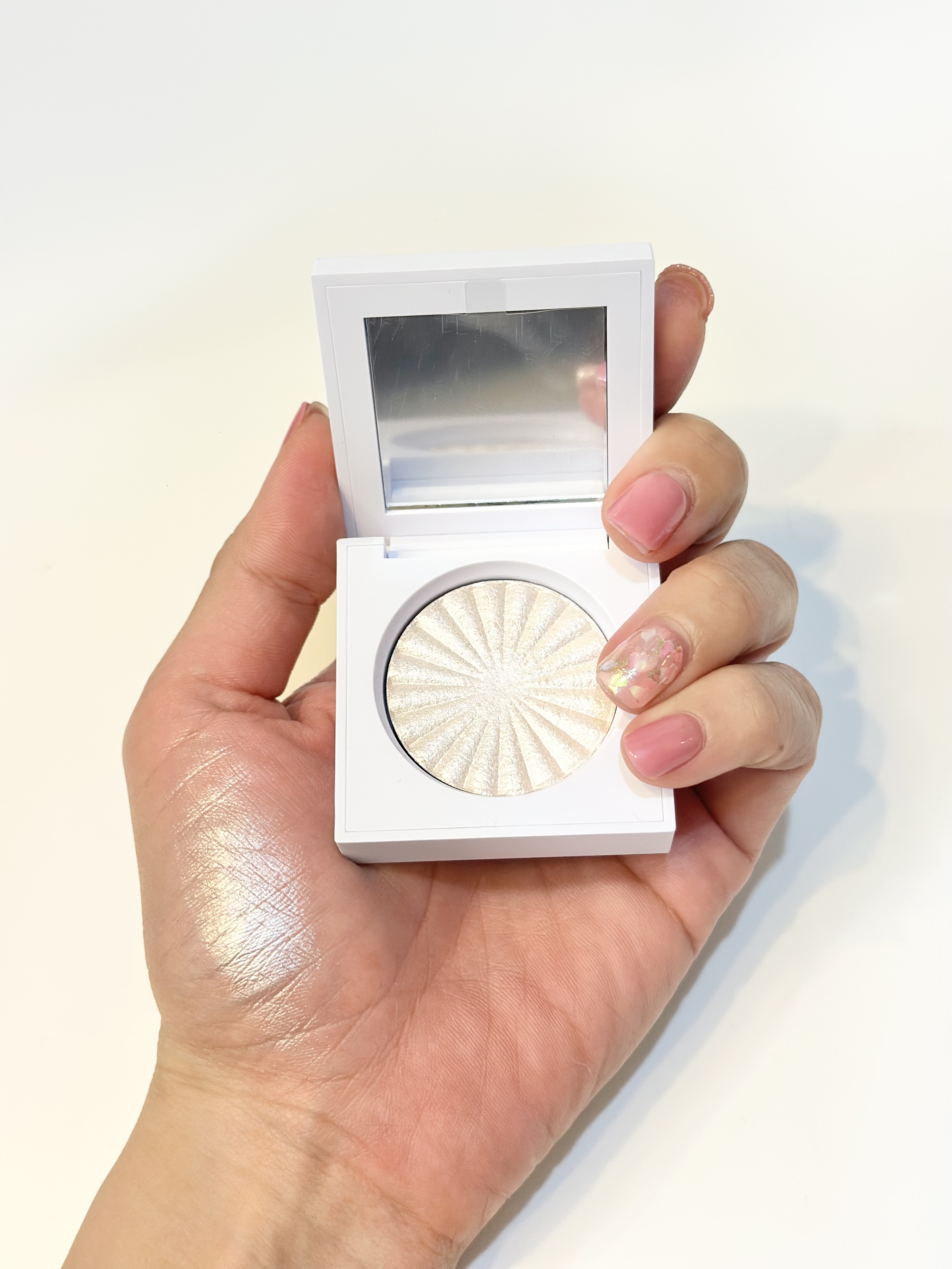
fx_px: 1760
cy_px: 634
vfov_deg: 39.7
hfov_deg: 30.3
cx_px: 476
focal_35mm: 48
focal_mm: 6.86
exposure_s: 1/100
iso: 200
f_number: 1.78
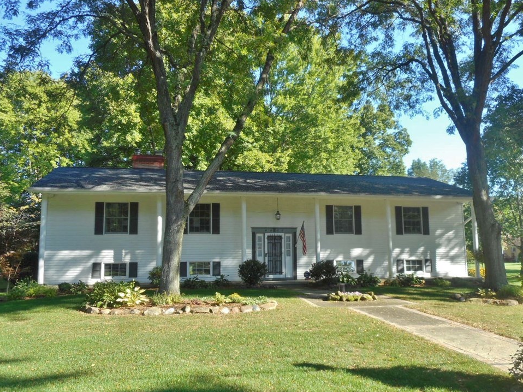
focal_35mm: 31
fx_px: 468
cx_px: 260
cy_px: 195
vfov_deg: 45.4
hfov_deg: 58.4
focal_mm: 5.2
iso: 80
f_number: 4
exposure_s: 1/125
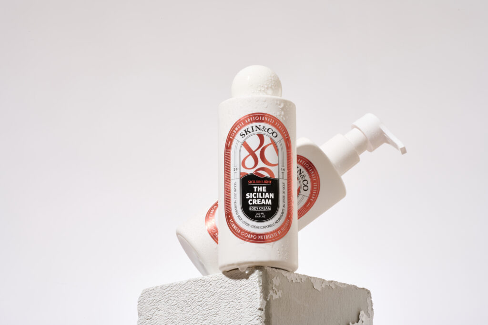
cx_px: 244
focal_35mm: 105
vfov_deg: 13.0
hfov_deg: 19.5
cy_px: 162
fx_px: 1423
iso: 100
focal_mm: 105
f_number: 25
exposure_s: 1/160
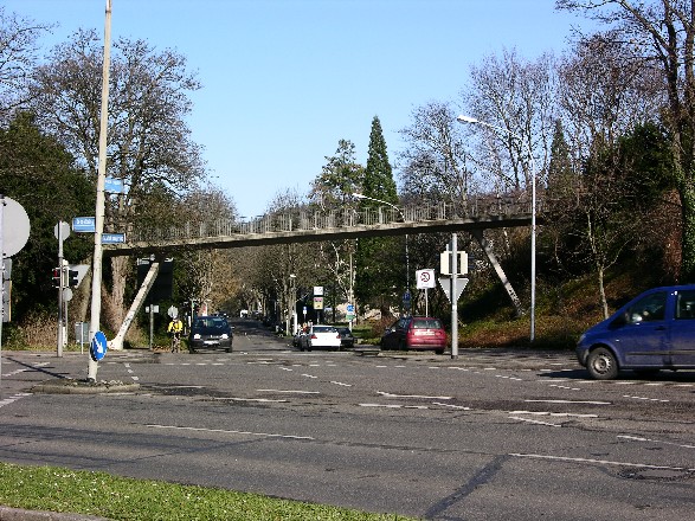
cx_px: 348
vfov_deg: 21.0
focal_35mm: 70
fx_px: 1405
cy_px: 260
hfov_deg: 27.8
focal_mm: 17.8
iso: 50
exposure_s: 1/170
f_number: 6.6
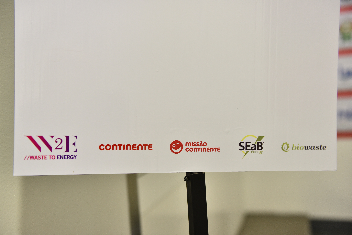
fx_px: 411
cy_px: 118
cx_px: 176
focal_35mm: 42
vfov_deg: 31.9
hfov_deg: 46.4
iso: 640
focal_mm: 42
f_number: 2.8
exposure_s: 1/60
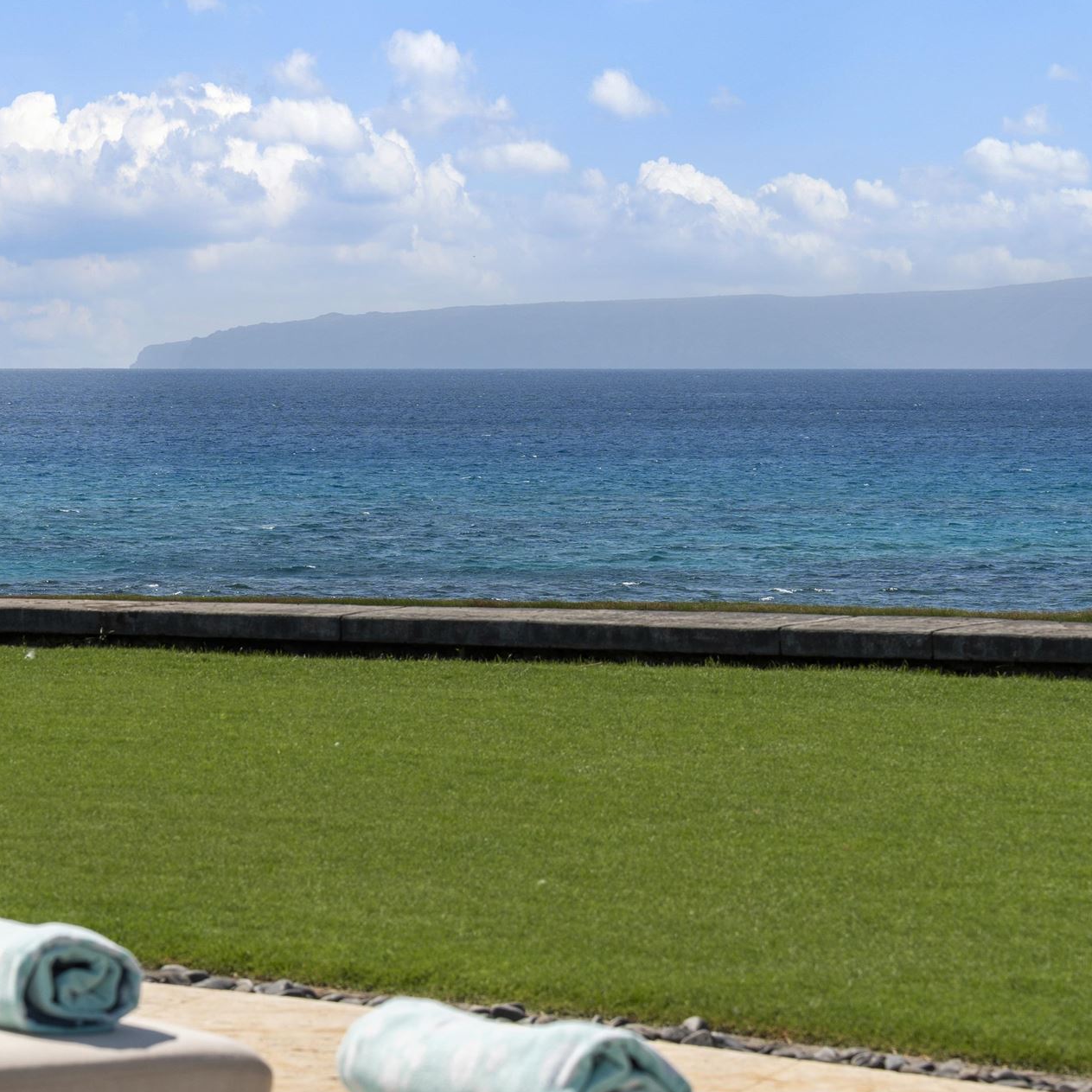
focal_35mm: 153
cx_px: 317
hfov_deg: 11.4
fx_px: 5461
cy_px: 422
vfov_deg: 11.4
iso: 100
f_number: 8
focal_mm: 74
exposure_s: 1/500
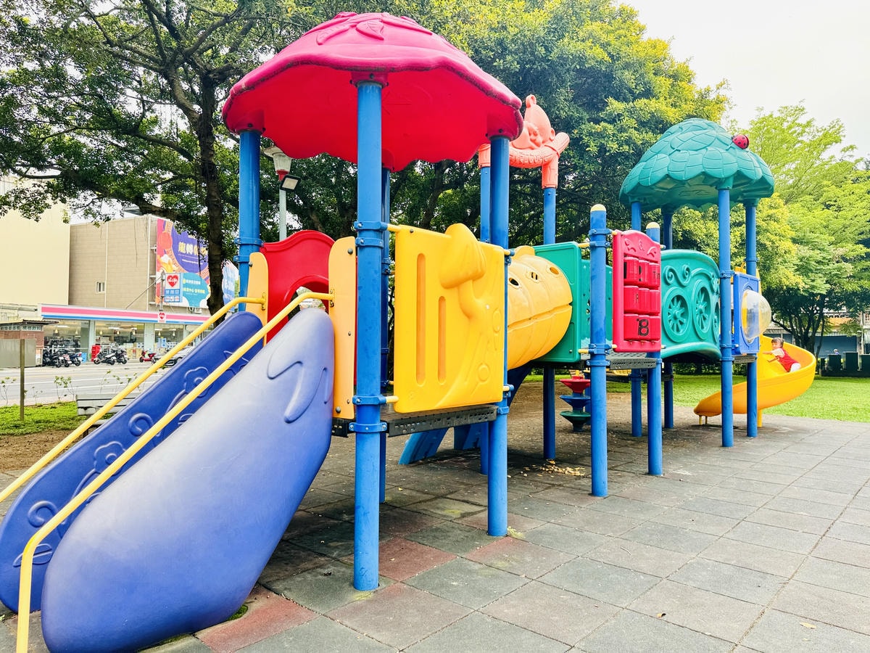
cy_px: 326
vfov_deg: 56.8
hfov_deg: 71.6
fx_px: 603
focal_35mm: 24
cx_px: 435
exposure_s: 1/544
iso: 80
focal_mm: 6.86
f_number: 1.78
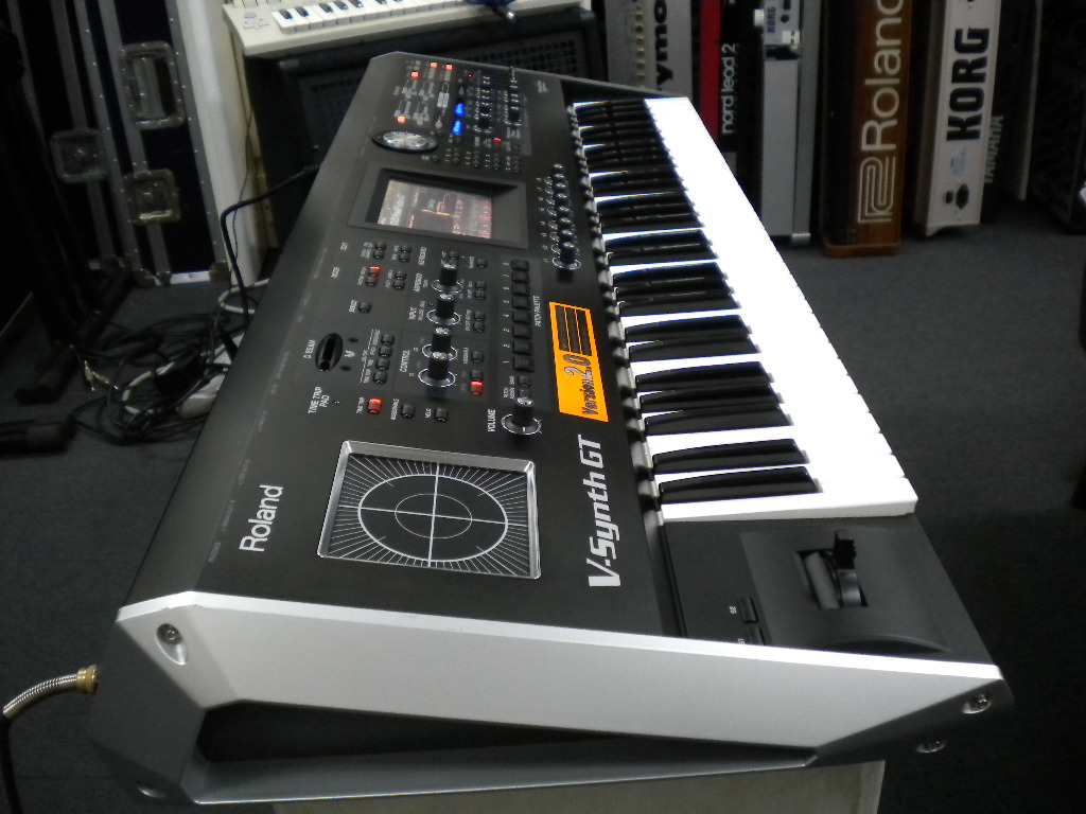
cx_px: 543
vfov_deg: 40.7
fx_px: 1098
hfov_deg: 52.6
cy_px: 407
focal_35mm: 35
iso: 400
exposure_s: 1/36.3
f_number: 3.1
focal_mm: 6.3
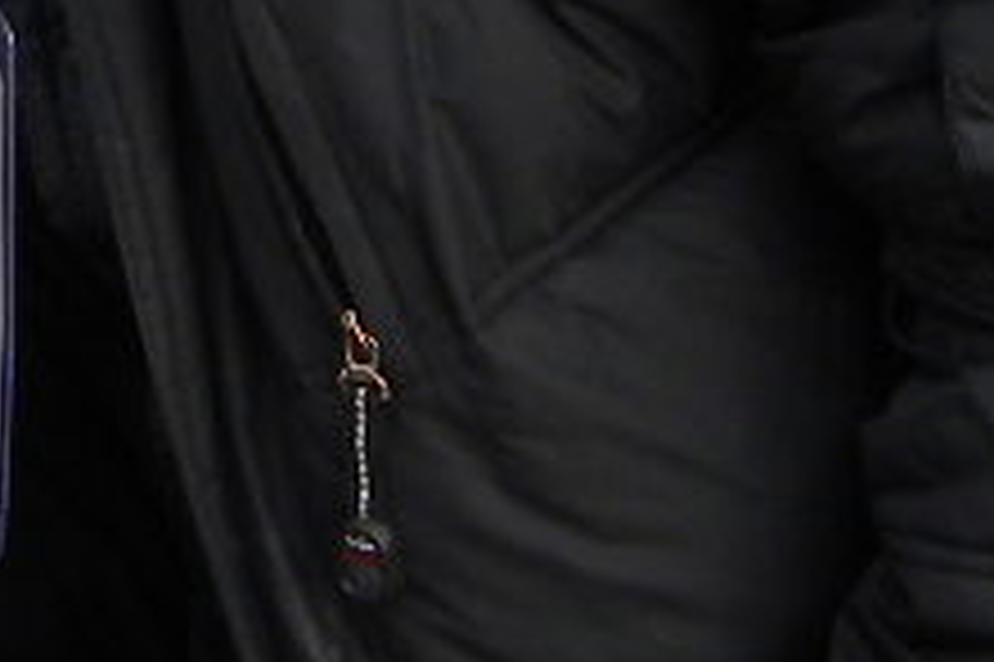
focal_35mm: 196
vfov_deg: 6.7
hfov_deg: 10.2
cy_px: -766
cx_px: -459
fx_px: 5408
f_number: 4
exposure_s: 1/93.5
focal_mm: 4.6
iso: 64
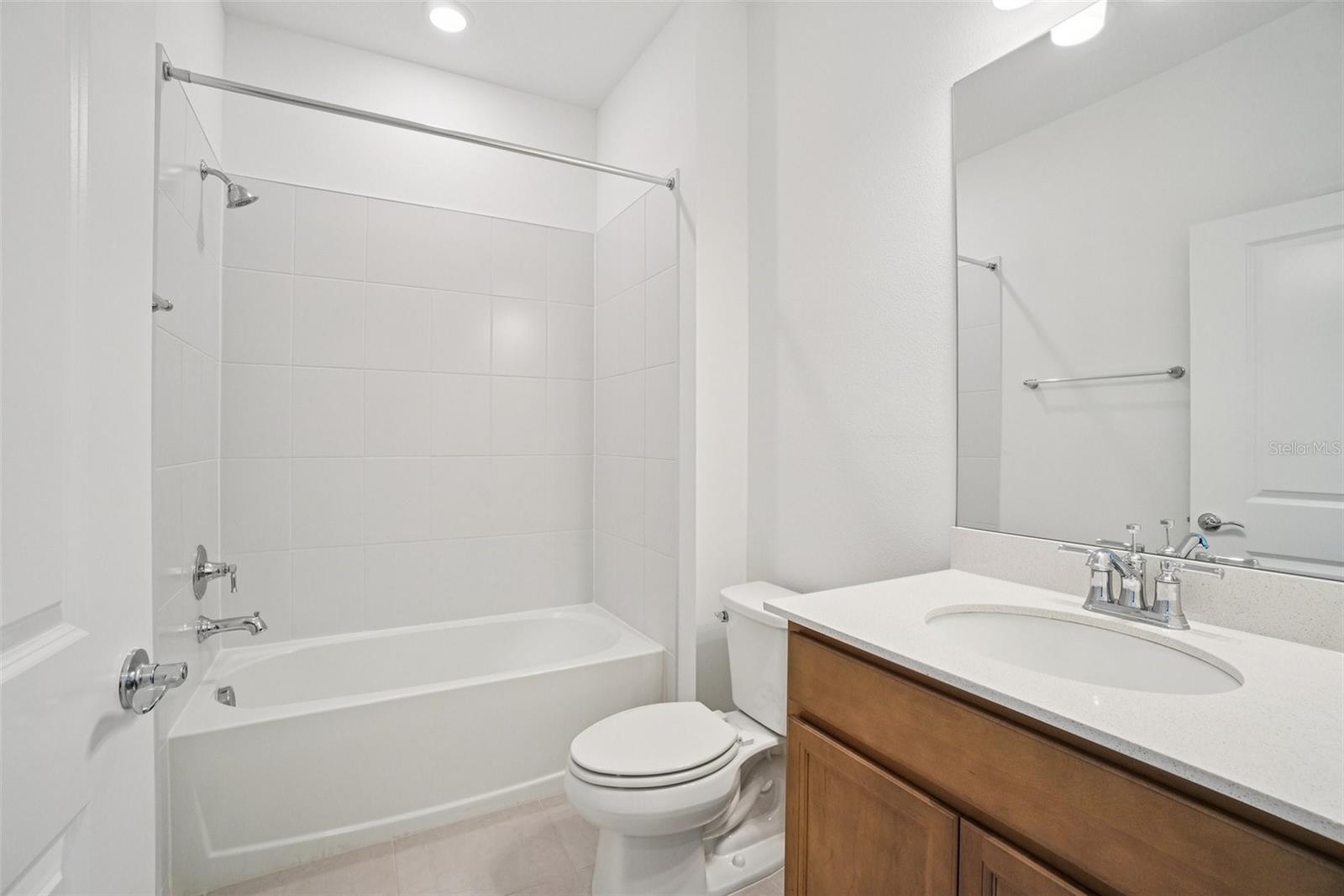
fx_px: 560
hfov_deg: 100.4
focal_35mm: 15
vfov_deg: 77.3
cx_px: 672
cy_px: 448
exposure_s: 1/30
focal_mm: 10
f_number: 8
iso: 400
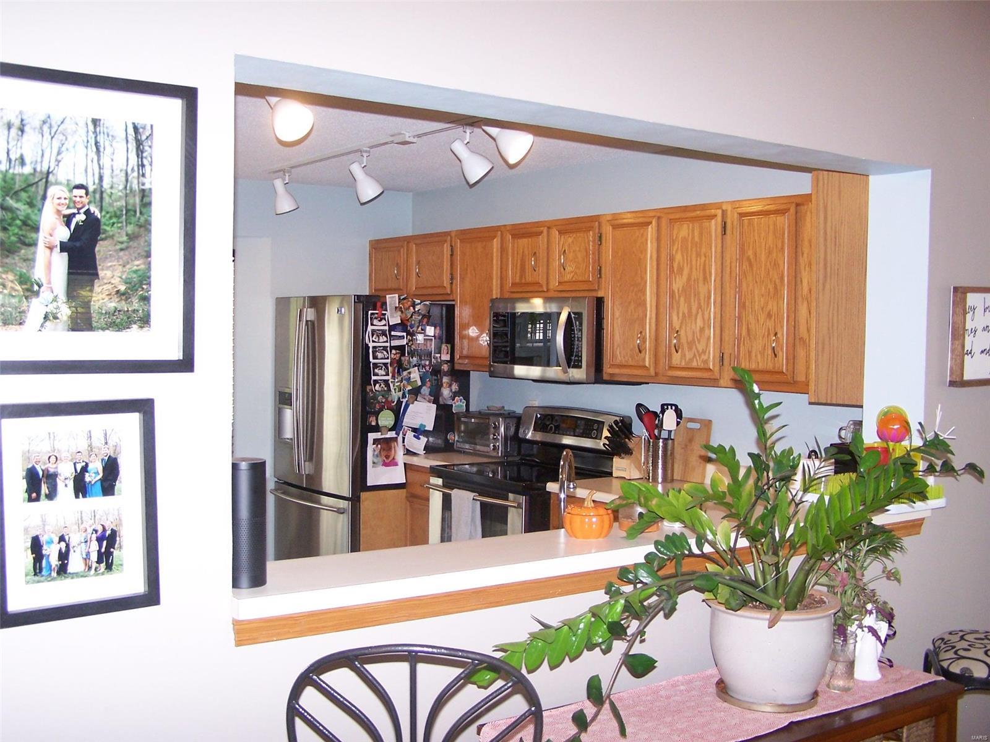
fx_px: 1087
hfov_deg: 49.0
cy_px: 371
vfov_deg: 37.7
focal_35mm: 38
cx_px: 495
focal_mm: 6.3
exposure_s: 1/60
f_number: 2.8
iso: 140
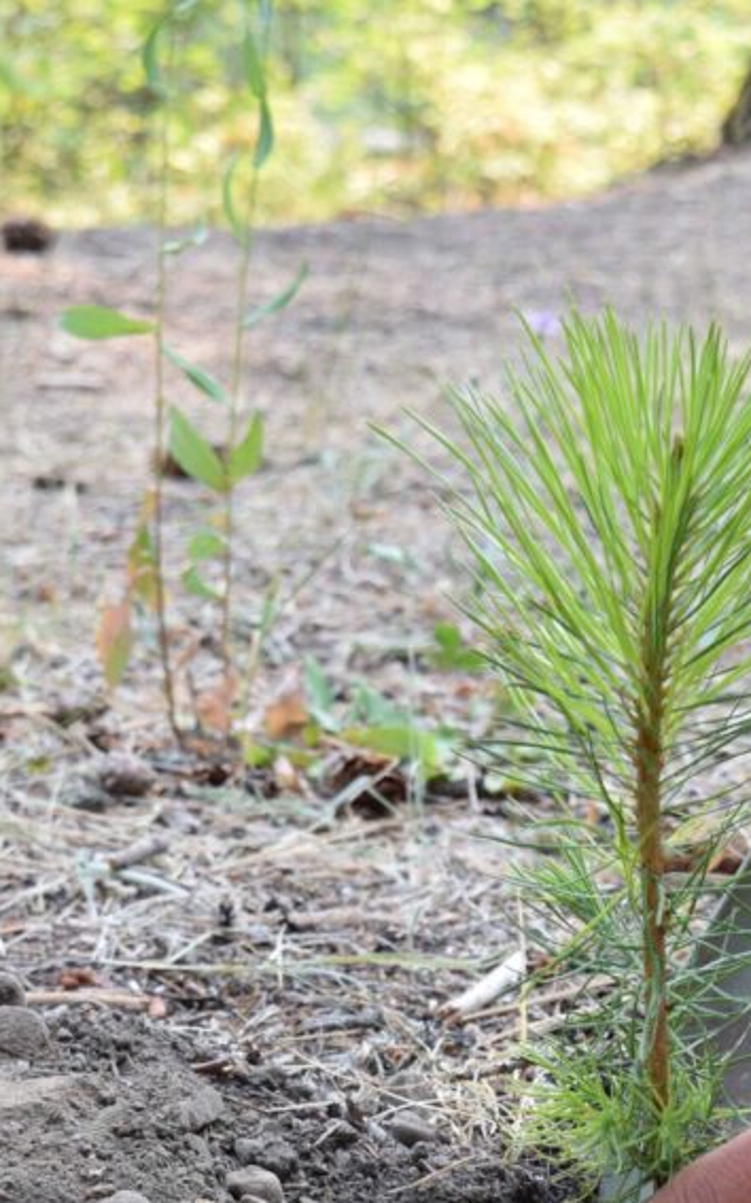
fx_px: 3441
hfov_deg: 12.4
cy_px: 917
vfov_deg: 19.7
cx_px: 582
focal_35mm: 105
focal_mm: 38
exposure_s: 1/160
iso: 400
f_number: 6.3
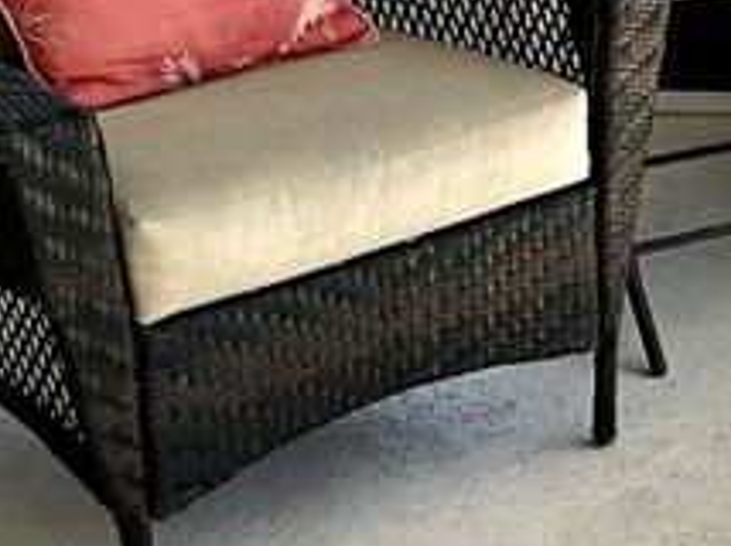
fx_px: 2426
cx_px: 1308
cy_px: -232
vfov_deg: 12.3
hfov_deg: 15.0
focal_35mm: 115
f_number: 1.78
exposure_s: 1/1988
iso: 80
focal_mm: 6.86
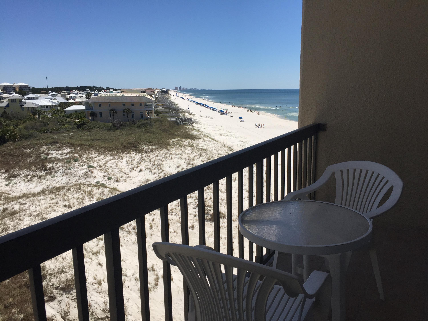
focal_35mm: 29
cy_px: 160
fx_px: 359
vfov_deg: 48.2
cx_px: 214
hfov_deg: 61.7
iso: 32
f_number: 2.2
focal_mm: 4.15
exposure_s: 1/3968
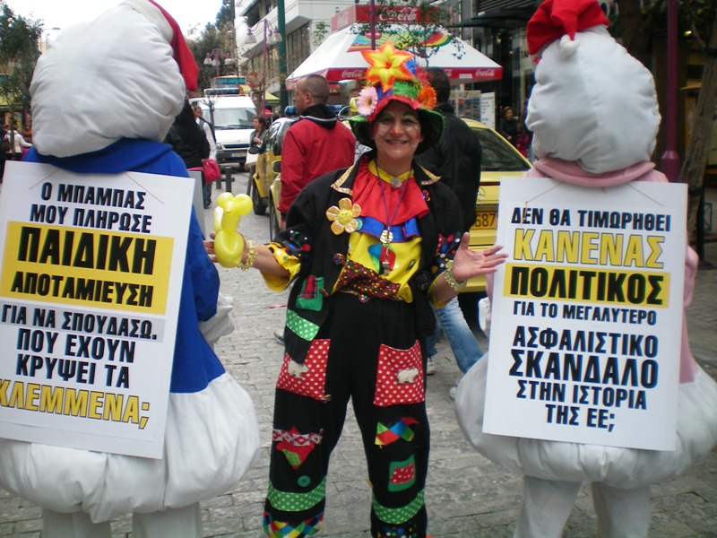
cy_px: 269
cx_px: 358
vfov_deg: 37.7
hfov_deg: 49.0
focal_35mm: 38
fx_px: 787
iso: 64
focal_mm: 6.3
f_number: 3.1
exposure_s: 1/125
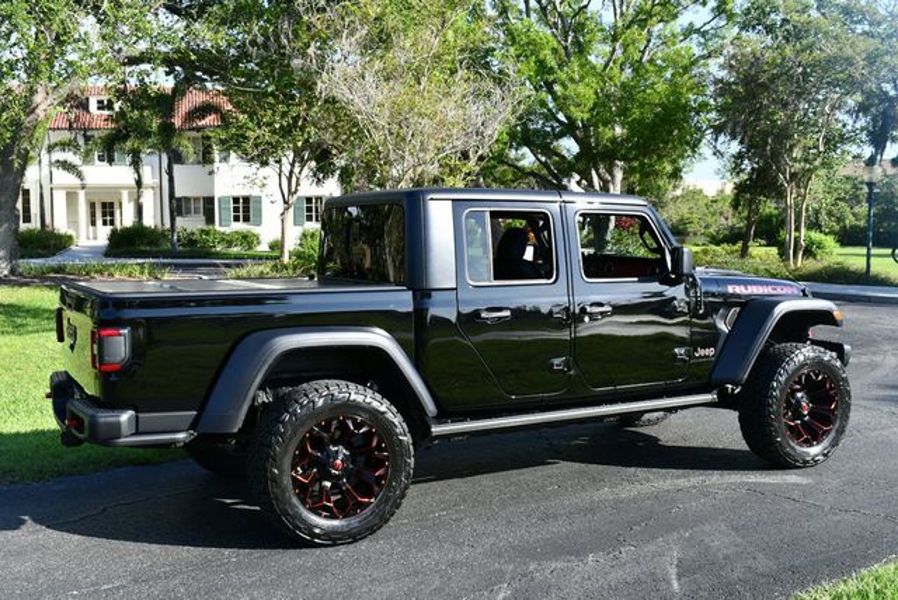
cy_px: 300
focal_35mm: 40
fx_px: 999
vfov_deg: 33.5
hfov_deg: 48.4
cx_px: 449
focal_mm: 20
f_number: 8
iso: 200
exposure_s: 1/250
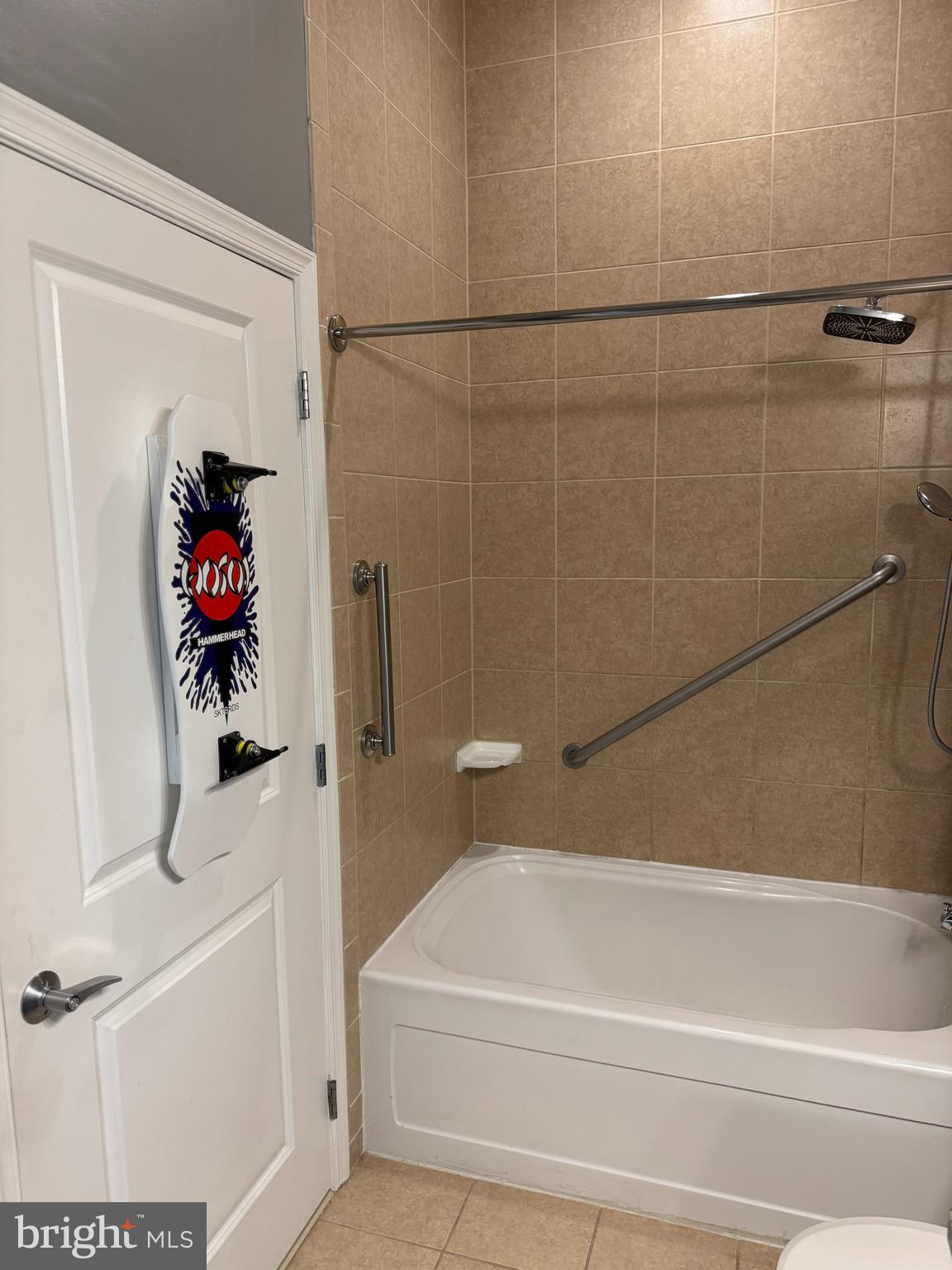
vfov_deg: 71.6
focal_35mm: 24
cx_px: 476
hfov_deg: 56.8
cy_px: 635
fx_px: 880
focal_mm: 6.76
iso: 250
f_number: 1.78
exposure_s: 1/60
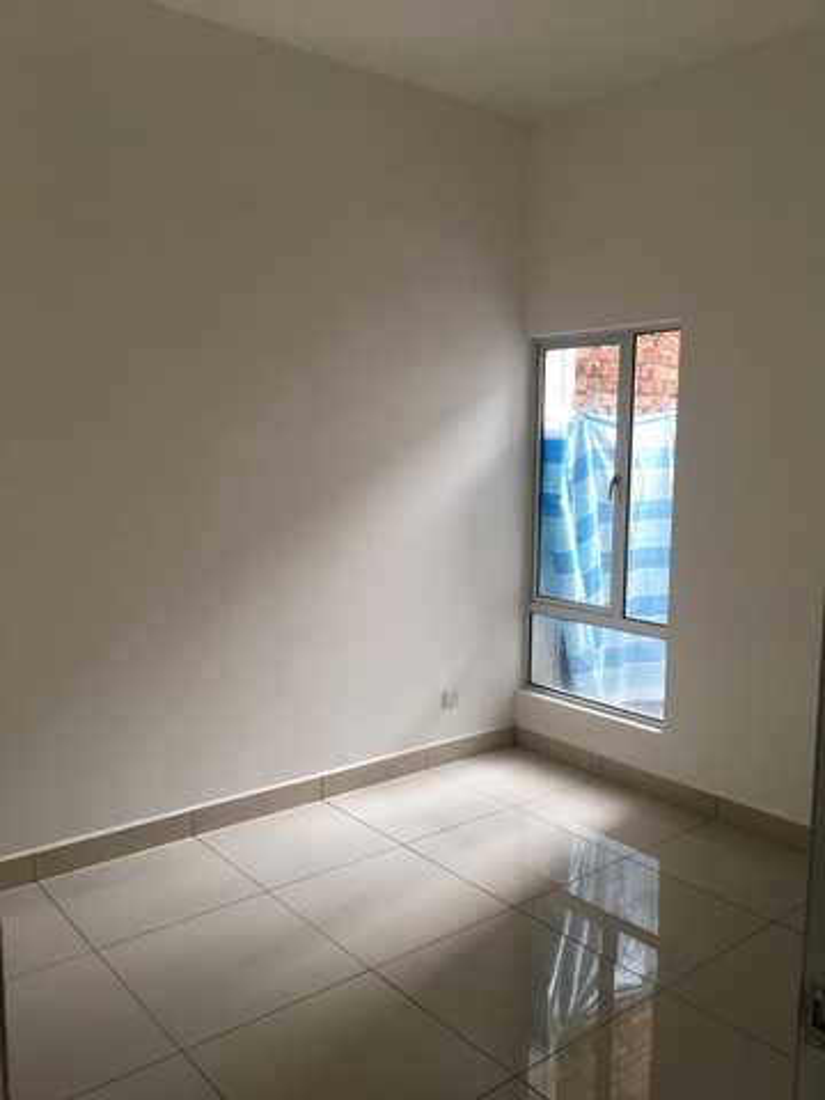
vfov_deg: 61.7
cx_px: 412
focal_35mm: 29
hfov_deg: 48.2
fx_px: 922
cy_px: 550
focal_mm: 4.15
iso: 25
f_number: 2.2
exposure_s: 1/33
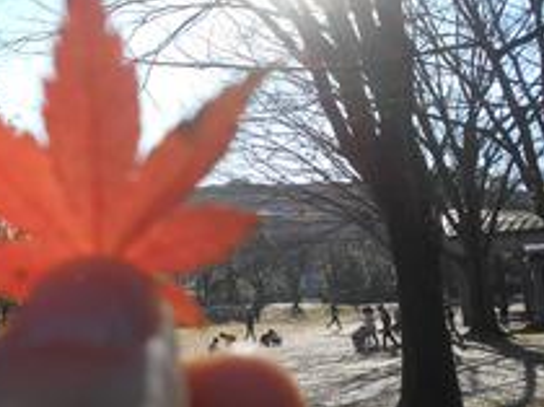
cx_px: 130
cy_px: 189
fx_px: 785
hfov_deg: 37.2
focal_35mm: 50
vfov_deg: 29.0
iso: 80
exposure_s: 1/640
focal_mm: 5.1
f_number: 3.4
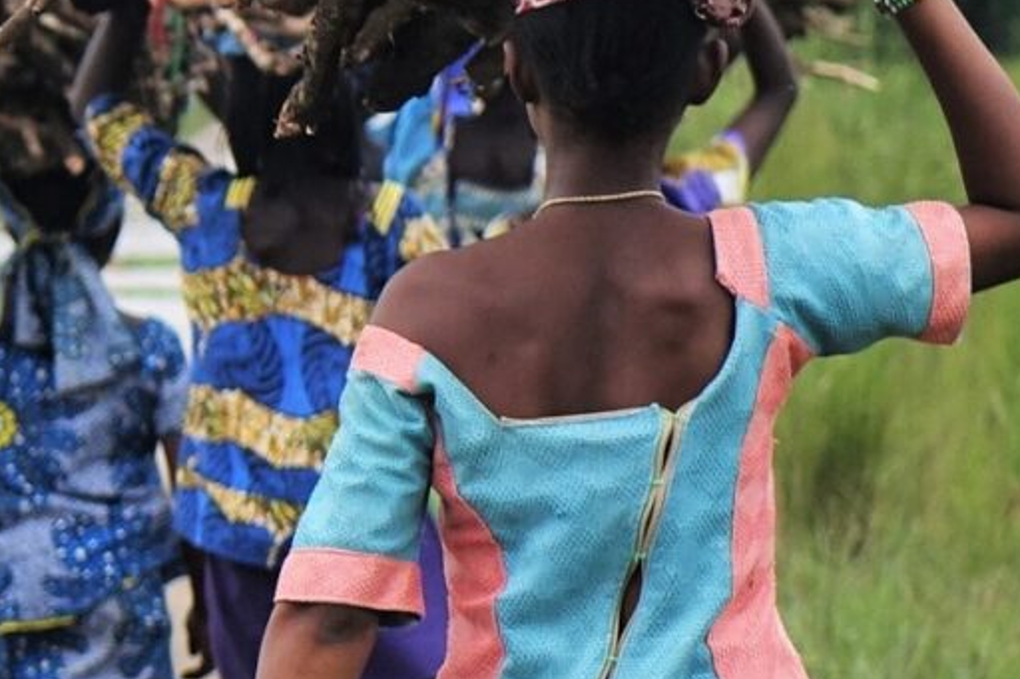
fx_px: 28351
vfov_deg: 1.4
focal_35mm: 1001
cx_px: -530
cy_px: 732
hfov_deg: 2.1
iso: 125
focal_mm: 73.3
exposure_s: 1/640
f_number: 4
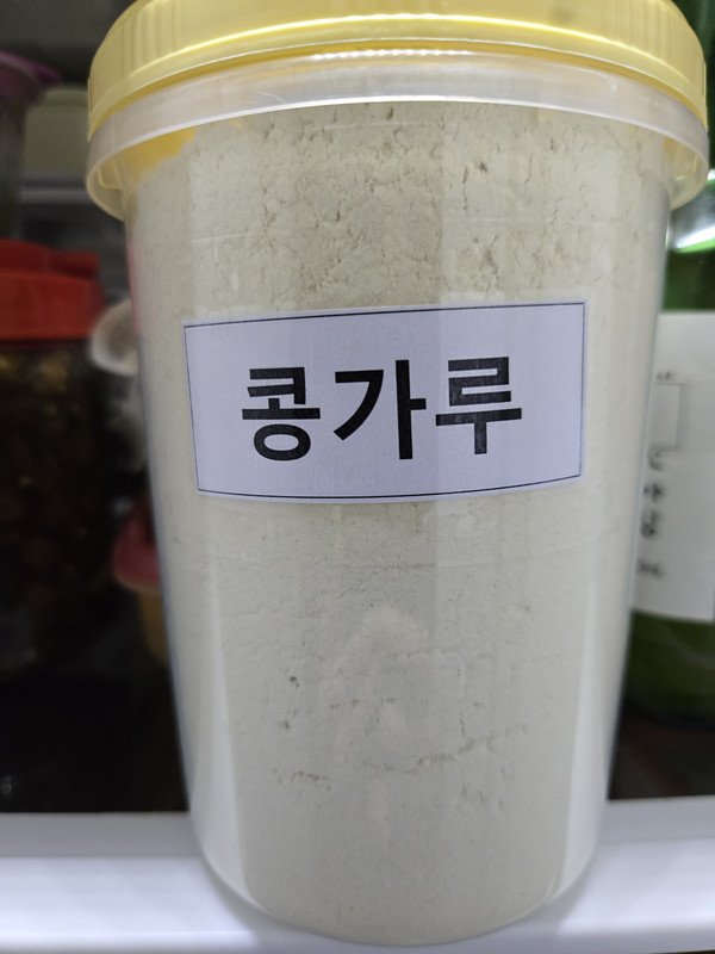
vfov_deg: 73.9
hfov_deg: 58.9
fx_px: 633
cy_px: 477
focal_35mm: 23
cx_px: 358
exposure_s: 1/120
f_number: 1.8
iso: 500
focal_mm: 5.4
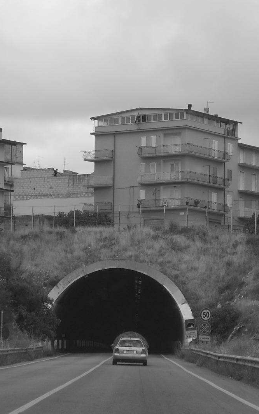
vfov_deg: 12.5
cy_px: 231
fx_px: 1887
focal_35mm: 167
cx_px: 151
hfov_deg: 7.9
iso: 50
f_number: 4.9
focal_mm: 17.4
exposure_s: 1/350
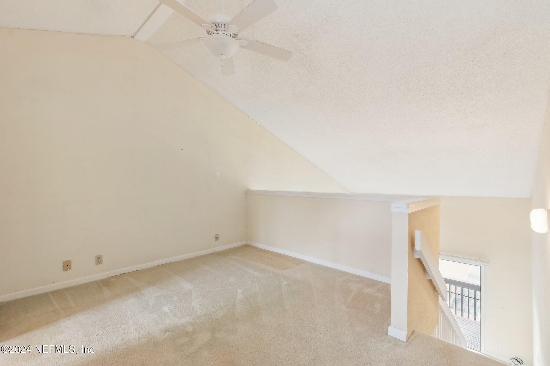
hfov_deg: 100.4
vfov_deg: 77.3
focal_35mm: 15
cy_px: 183
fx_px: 229
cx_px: 275
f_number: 8
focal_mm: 10
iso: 400
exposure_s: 1/4
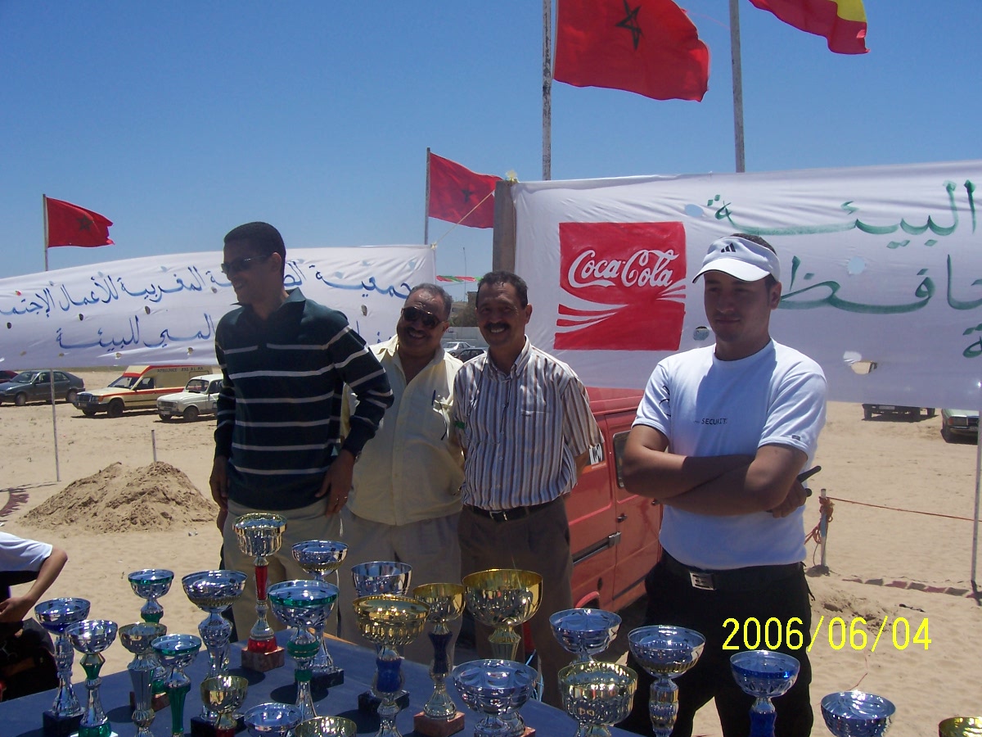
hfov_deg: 54.0
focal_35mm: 34
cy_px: 368
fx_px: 965
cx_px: 491
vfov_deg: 41.8
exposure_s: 1/1000
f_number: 5.6
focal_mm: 5.6
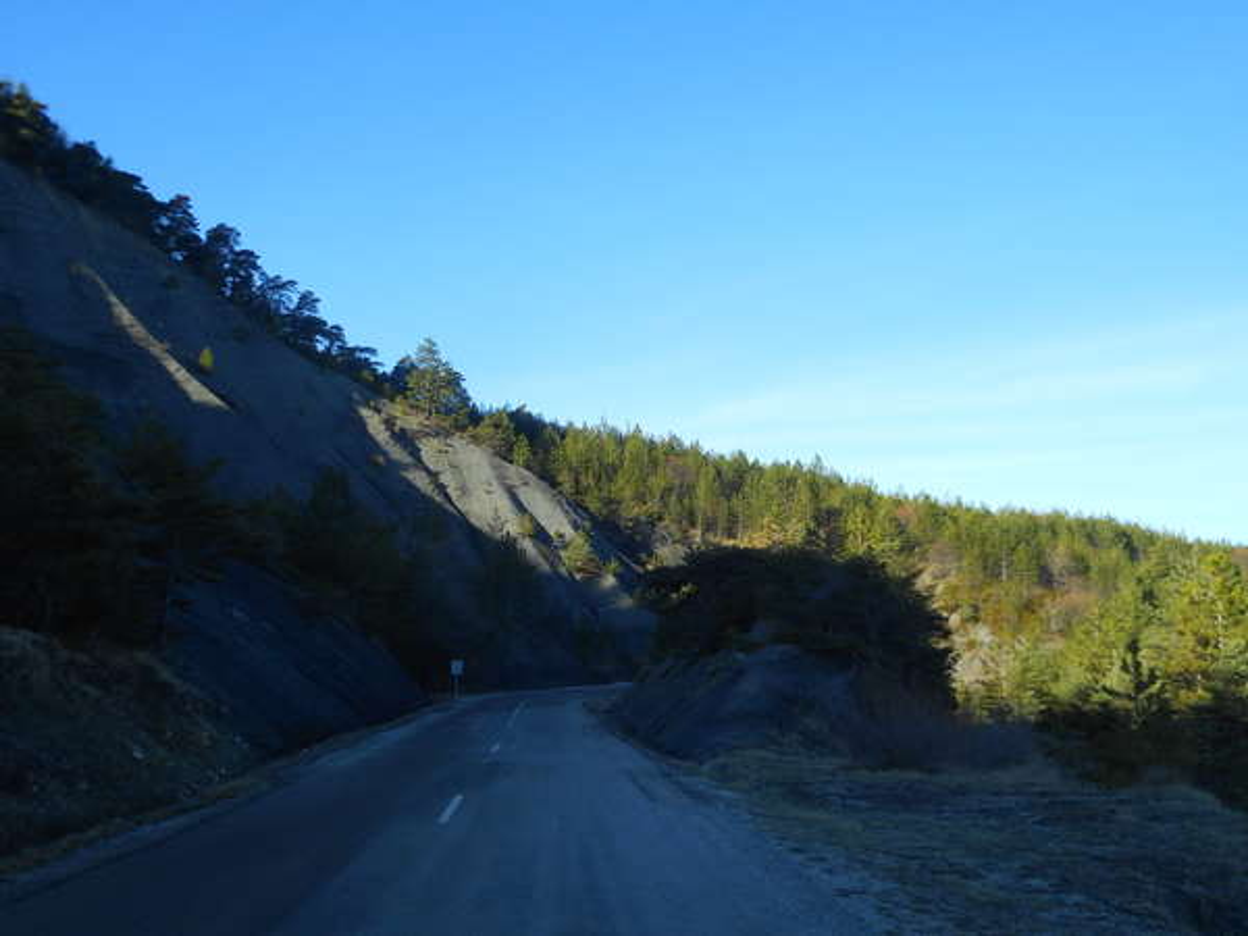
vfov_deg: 41.8
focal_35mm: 34
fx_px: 1226
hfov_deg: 54.0
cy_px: 468
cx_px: 624
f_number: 4.2
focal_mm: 6
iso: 80
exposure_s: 1/320
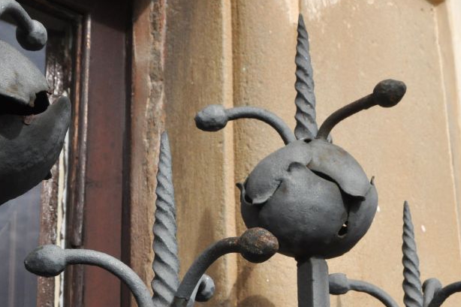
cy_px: 227
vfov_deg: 22.4
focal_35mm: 60
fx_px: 768
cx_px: 282
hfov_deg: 33.3
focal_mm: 24
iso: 1000
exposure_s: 1/640
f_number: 13
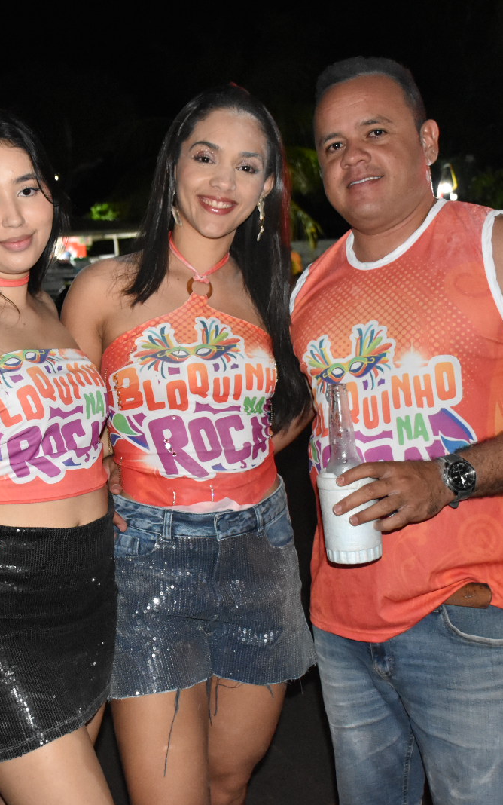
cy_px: 406
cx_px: 120
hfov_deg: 25.0
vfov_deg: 39.6
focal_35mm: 51
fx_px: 1118
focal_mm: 22
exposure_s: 1/100
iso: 3200
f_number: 3.5
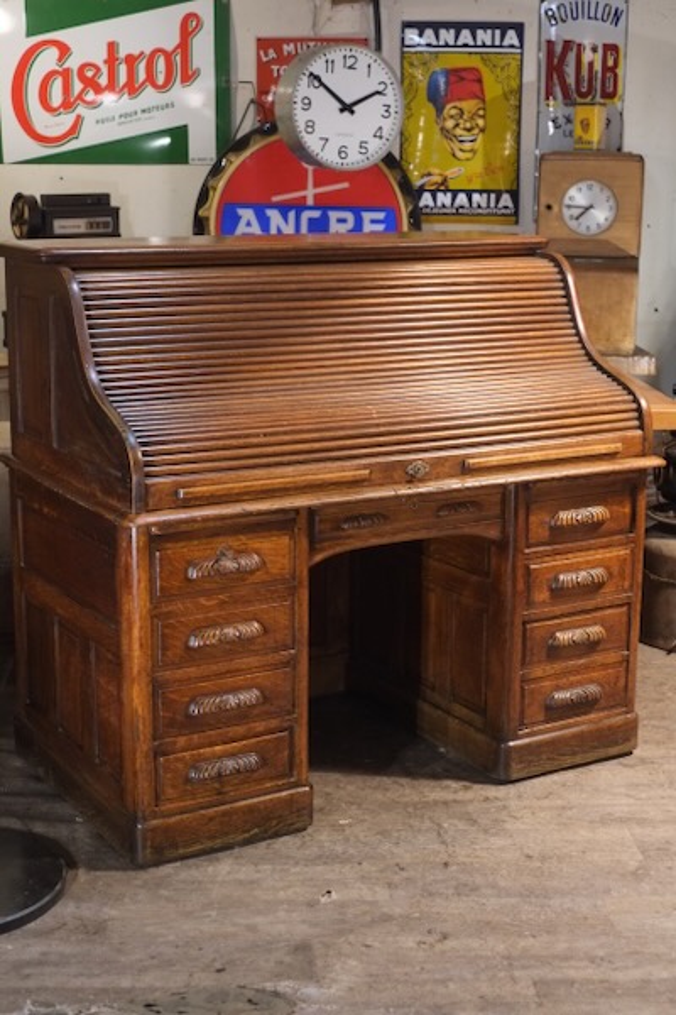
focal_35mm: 53
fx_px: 1493
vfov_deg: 37.5
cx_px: 338
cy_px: 508
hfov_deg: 25.5
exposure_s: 1/125
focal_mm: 35
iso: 3200
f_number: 3.6
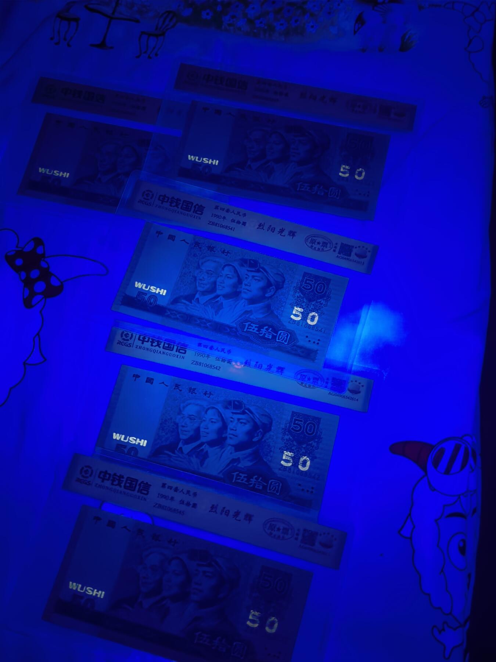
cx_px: 248
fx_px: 917
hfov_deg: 30.3
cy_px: 331
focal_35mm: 48
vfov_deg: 39.7
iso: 160
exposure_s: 1/33.3
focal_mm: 6.98
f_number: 2
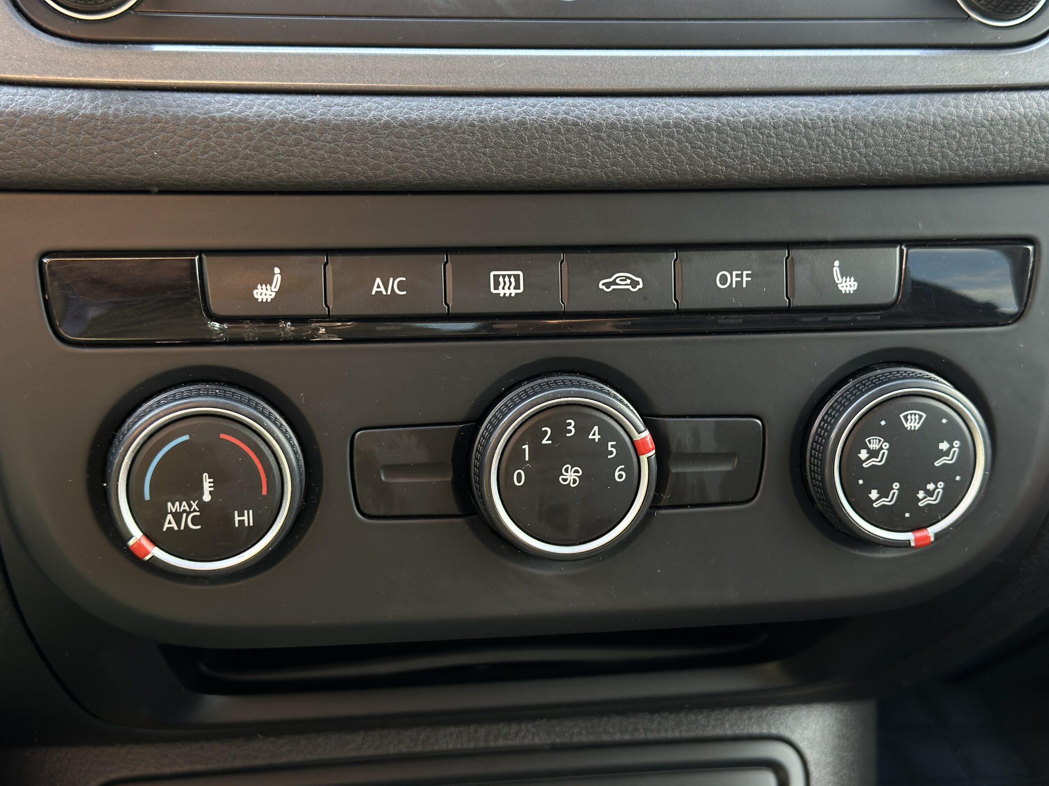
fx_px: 1455
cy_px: 393
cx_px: 524
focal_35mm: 48
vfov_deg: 30.3
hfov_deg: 39.7
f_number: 1.78
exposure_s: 1/110
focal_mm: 6.86
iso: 125
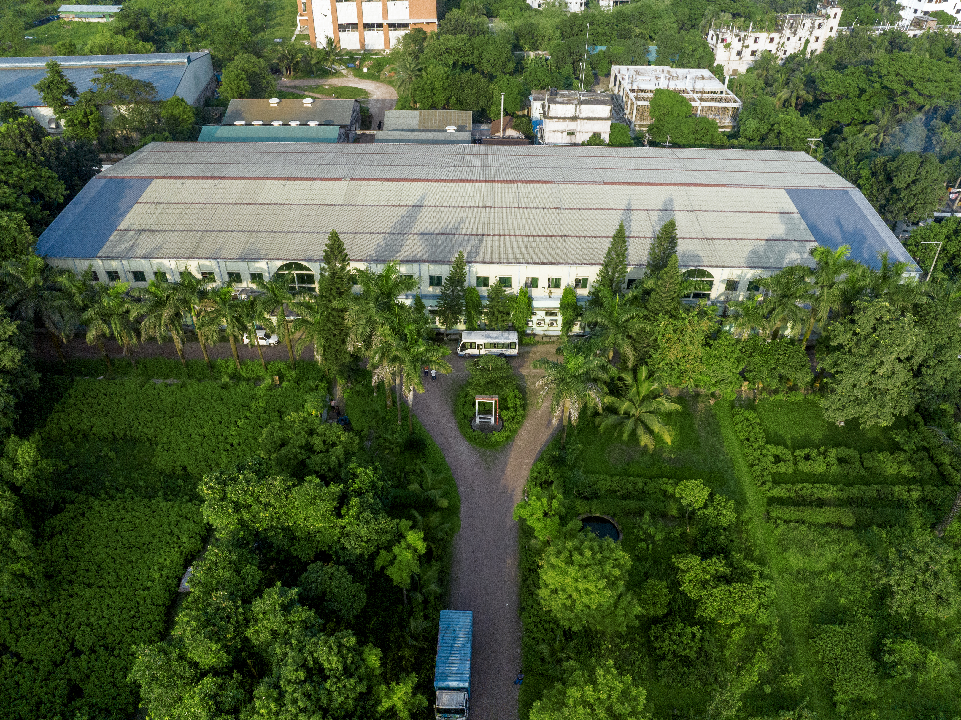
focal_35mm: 24
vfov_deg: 56.8
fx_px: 666
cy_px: 360
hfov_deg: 71.6
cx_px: 480
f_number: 5.6
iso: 800
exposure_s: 1/100
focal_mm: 12.29
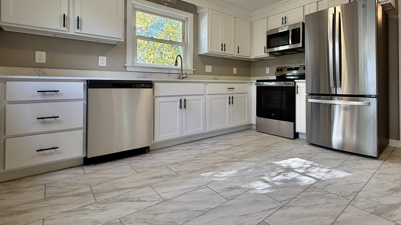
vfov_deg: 57.6
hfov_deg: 88.0
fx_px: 202
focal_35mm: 19
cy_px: 85
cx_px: 248
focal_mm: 2.22
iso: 200
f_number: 2.2
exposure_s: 1/120
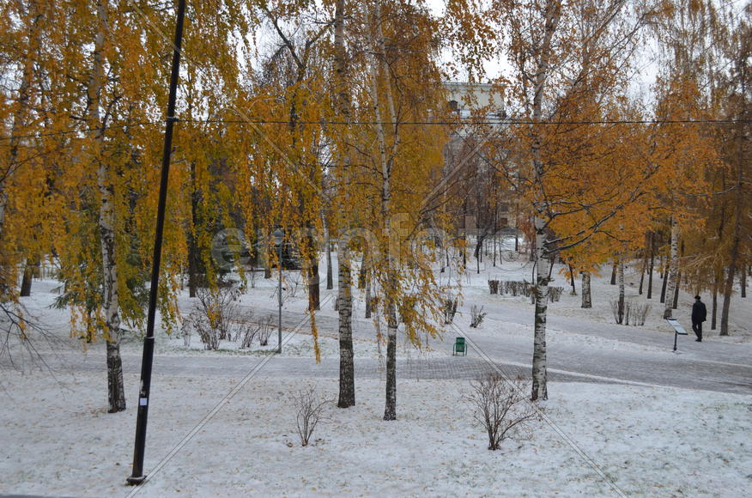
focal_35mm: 39
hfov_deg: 49.6
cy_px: 249
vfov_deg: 34.1
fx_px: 813
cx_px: 376
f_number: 5.6
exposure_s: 1/125
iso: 200
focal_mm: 26
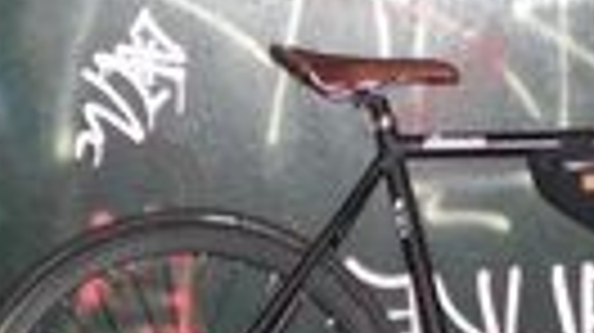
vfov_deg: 8.3
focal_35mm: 144
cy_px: 376
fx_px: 2266
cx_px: 477
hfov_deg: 14.8
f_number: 3.1
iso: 594
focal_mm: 6.3
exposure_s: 1/30
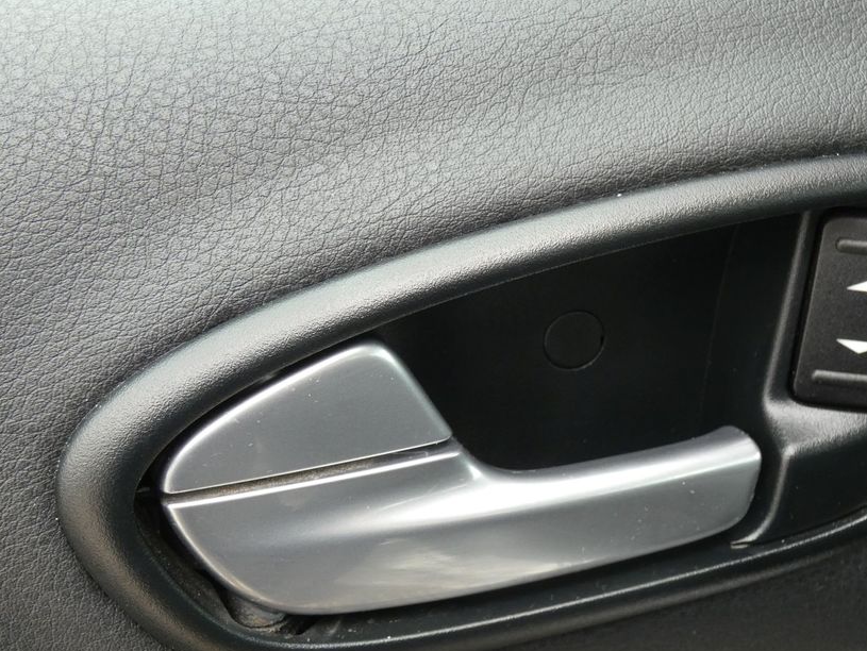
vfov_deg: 27.0
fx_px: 1353
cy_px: 368
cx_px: 508
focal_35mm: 54
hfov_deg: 35.4
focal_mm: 7.8
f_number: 3.7
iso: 250
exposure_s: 1/80
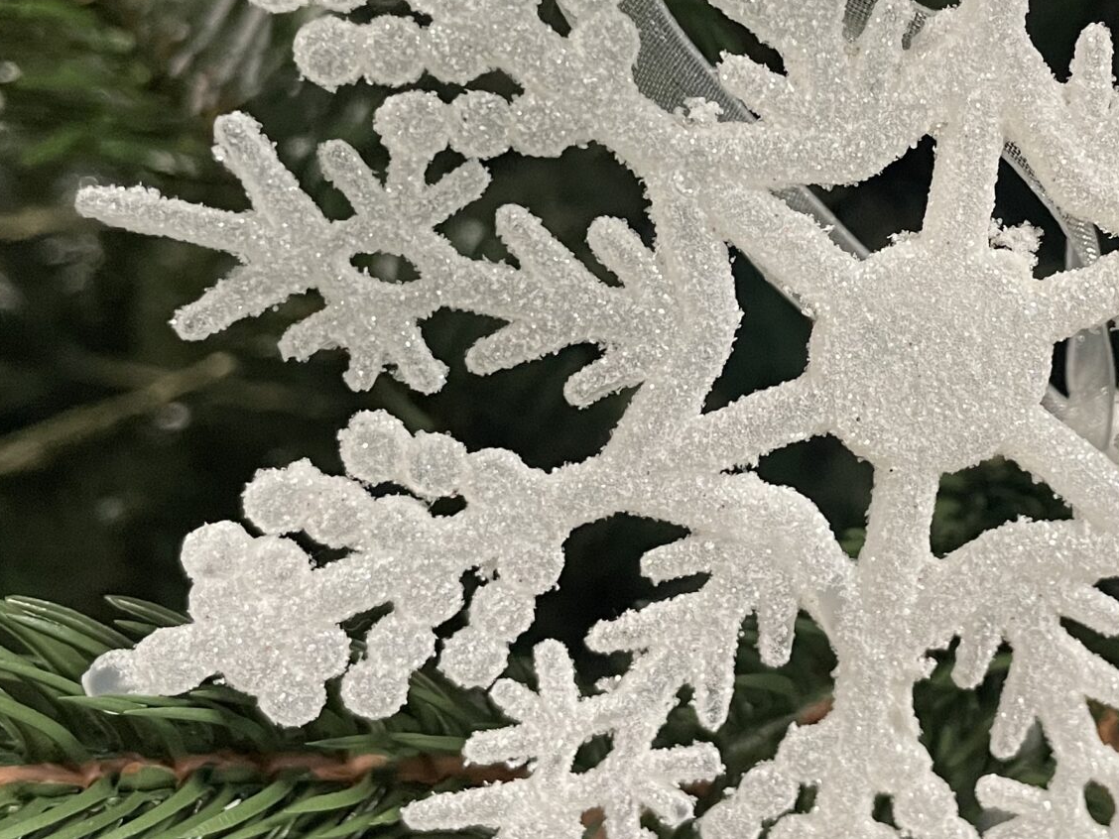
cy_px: 217
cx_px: 847
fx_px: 1907
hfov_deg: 32.1
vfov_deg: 24.6
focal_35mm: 59
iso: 250
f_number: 1.6
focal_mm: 4.2
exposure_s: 1/50
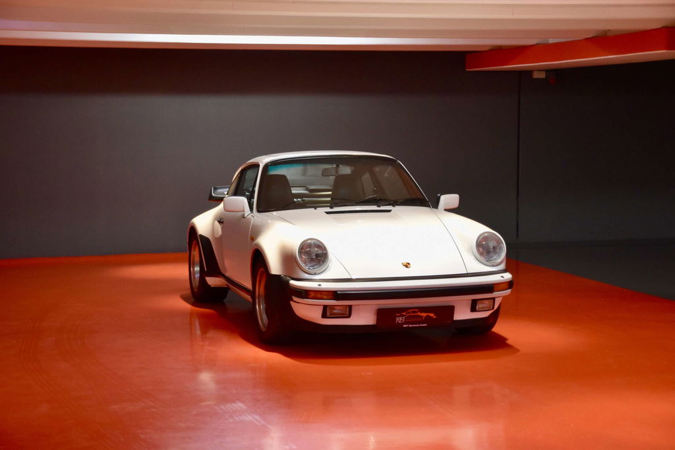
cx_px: 338
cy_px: 225
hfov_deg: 29.2
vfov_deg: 19.7
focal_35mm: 69
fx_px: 1294
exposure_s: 1/60
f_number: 4.8
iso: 1800
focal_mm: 46
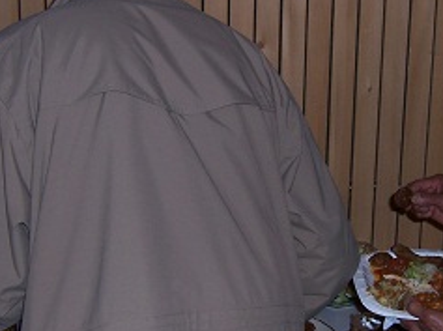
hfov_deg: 27.0
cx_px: 284
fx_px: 920
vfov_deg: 20.3
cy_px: 207
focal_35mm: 72
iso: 80
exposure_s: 1/60
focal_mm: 5.5
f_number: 2.8
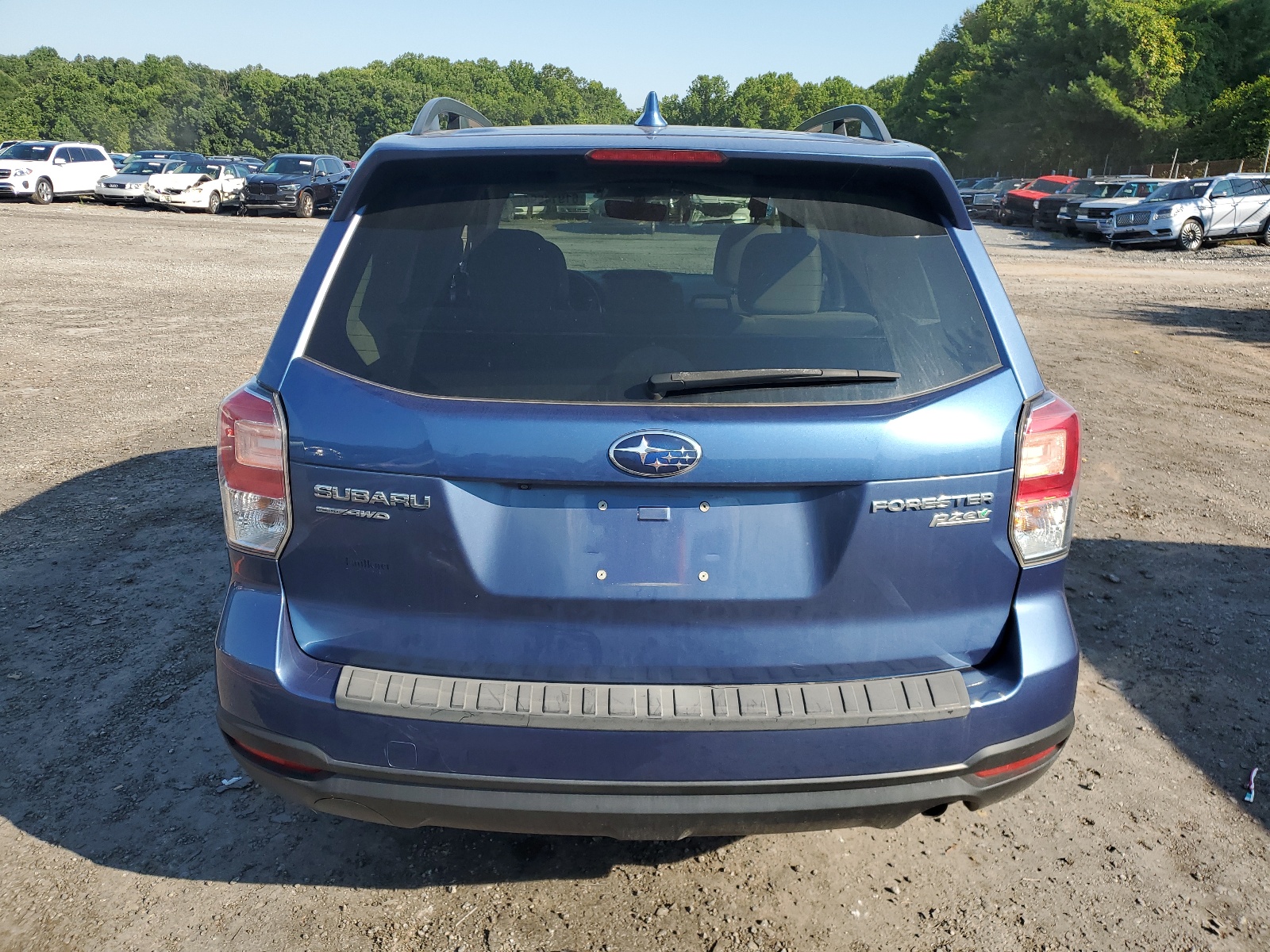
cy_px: 476
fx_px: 954
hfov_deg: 67.3
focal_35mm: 26
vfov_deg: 53.1
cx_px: 635
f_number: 1.5
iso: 50
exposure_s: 1/2000
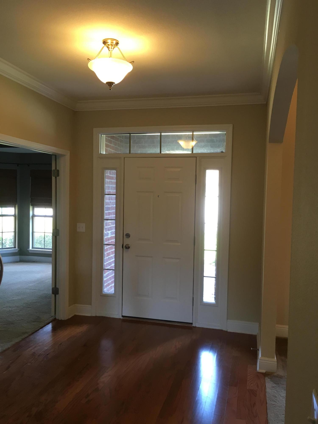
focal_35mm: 29
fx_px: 355
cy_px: 212
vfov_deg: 61.7
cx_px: 159
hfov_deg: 48.2
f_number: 2.2
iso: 50
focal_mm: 4.15
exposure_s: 1/30
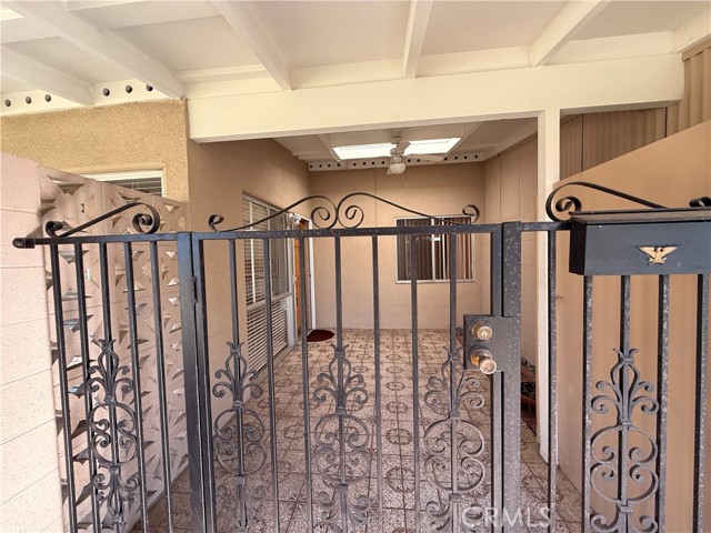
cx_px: 356
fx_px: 288
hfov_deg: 102.1
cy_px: 266
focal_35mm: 14
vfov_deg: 85.7
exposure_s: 1/99
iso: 125
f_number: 2.2
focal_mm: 2.22
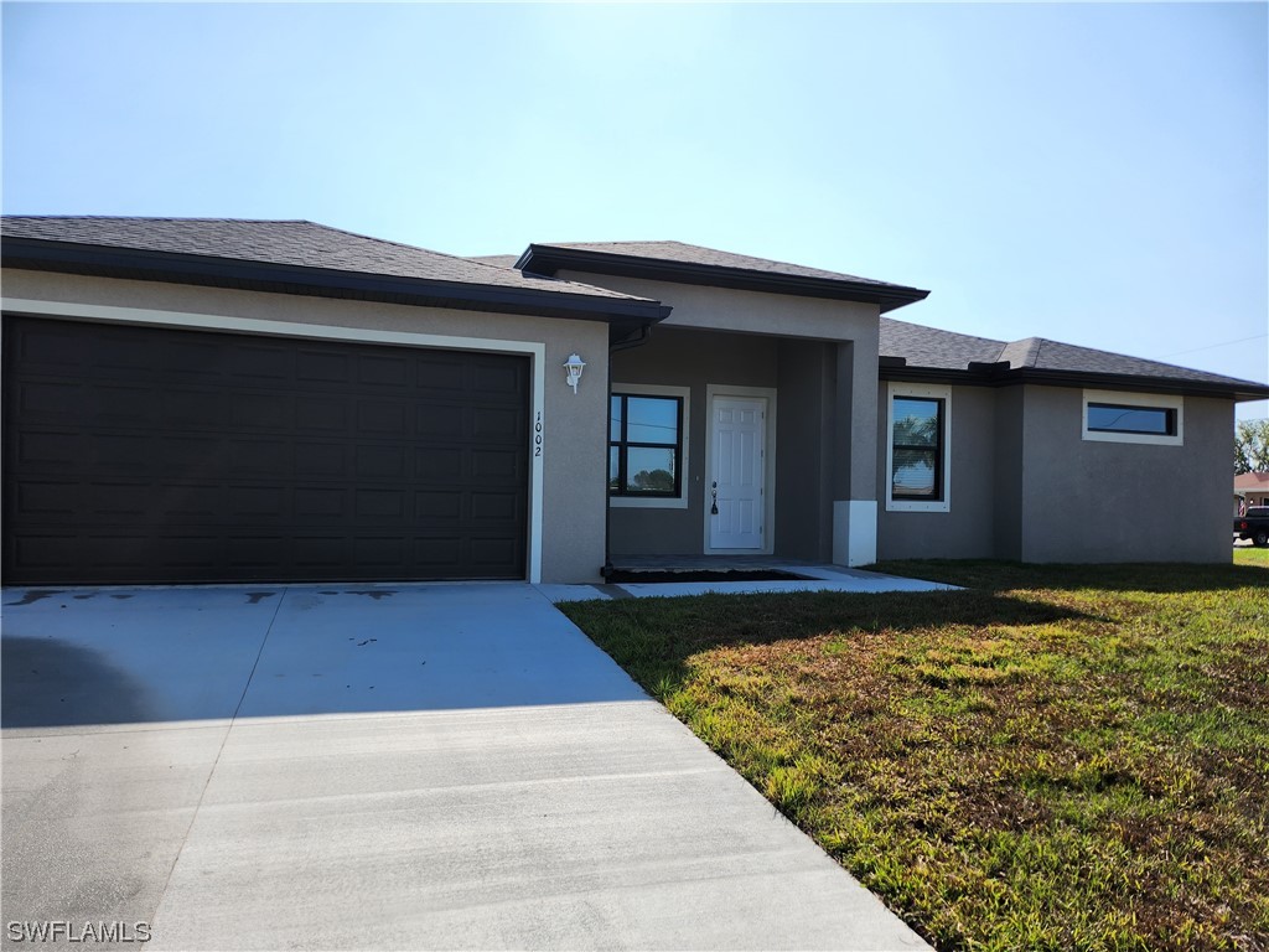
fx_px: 880
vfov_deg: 56.8
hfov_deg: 71.6
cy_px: 476
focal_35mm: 24
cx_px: 634
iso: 50
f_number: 1.8
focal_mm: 5
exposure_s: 1/3882
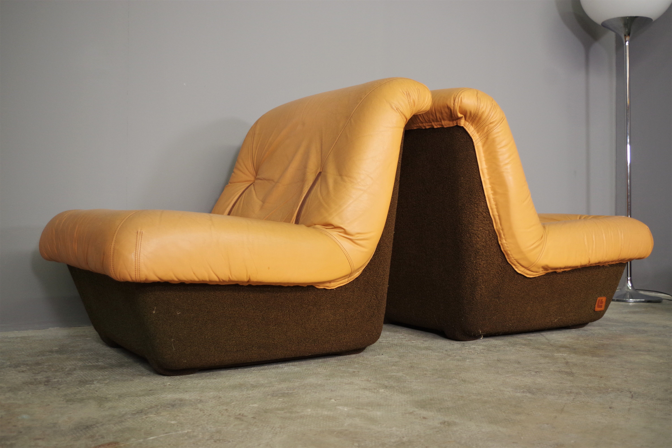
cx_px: 336
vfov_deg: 36.9
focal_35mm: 36
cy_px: 224
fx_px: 672
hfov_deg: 53.1
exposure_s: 1/60
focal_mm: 24.38
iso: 800
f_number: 4
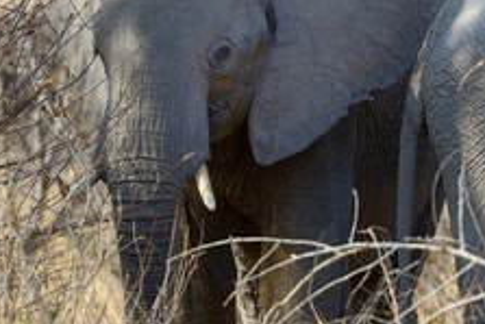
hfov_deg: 4.2
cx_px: 352
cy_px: 161
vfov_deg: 2.8
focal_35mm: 489
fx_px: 6592
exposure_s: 1/640
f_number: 5
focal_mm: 260
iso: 400
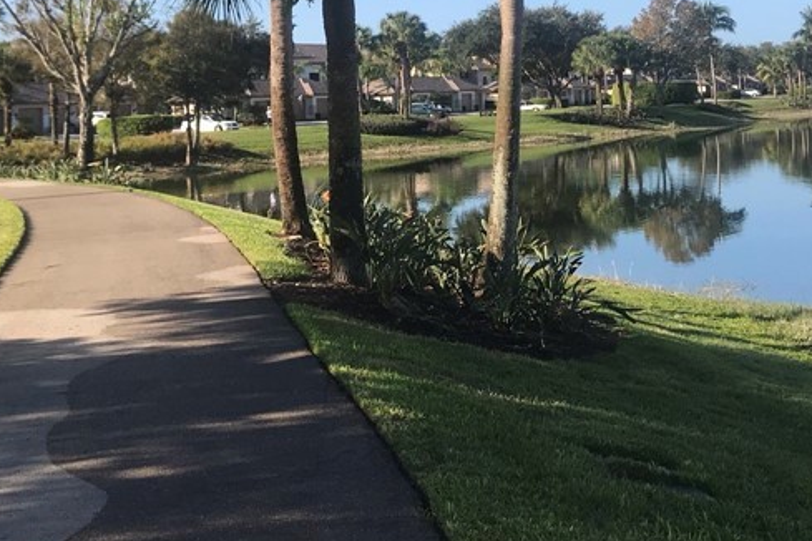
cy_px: 53
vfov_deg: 21.7
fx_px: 1376
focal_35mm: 61
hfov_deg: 32.7
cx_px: 292
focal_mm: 3.99
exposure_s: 1/1473
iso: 20
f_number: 1.8
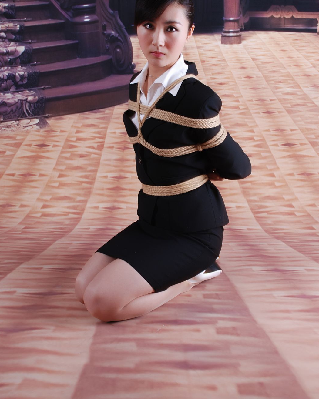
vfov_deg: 38.7
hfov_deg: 31.4
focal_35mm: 48
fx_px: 567
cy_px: 168
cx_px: 161
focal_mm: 28
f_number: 13
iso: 100
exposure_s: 1/8
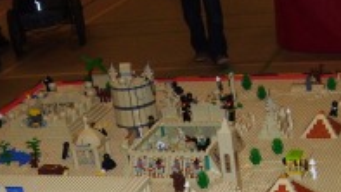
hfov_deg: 23.9
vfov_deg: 13.1
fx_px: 805
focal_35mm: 89
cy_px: 251
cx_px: 133
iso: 80
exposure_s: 1/60
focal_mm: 6
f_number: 2.7
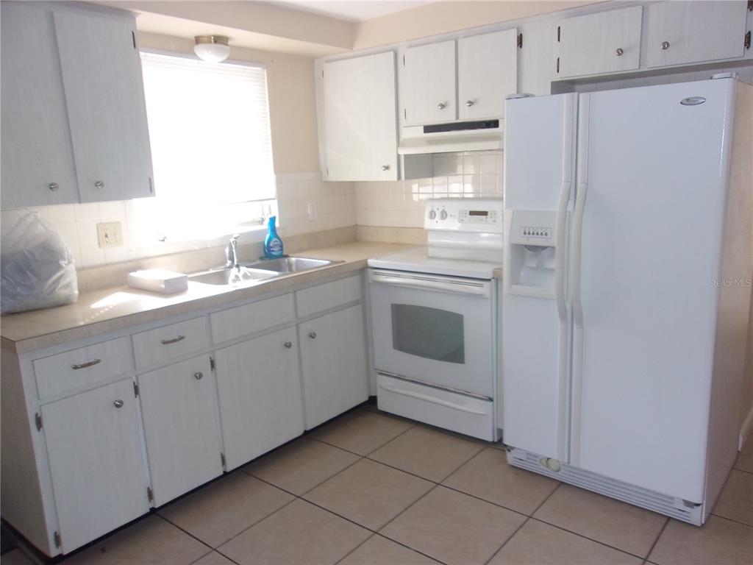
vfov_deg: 51.4
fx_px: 587
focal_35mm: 27
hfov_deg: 65.3
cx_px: 376
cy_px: 282
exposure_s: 1/34
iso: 140
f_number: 3
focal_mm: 4.9
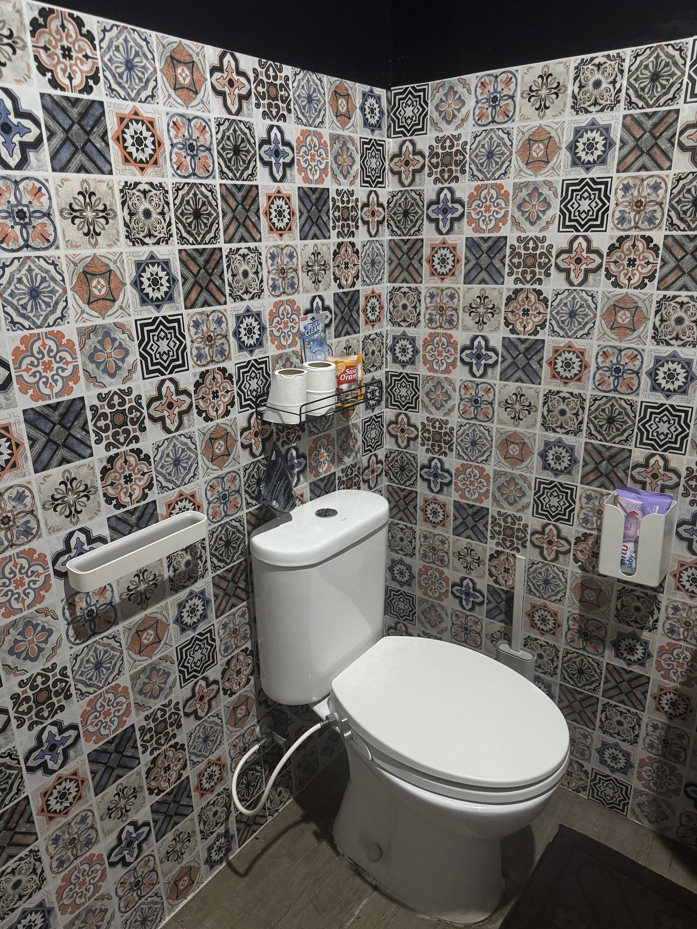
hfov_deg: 56.8
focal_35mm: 24
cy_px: 464
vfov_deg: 71.6
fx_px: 644
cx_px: 348
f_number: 1.78
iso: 800
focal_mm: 6.76
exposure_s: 1/33
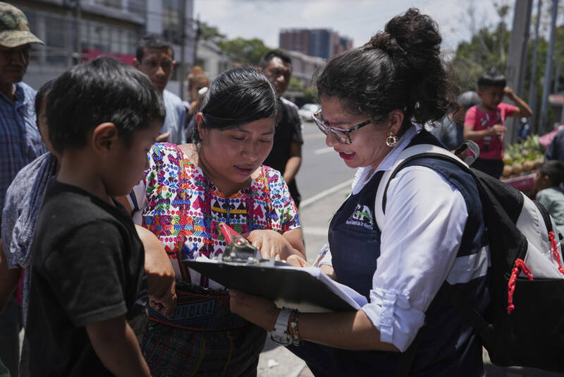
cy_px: 188
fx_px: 549
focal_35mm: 35
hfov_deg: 54.4
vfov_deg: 37.9
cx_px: 282
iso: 160
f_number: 2.8
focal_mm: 35
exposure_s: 1/2500
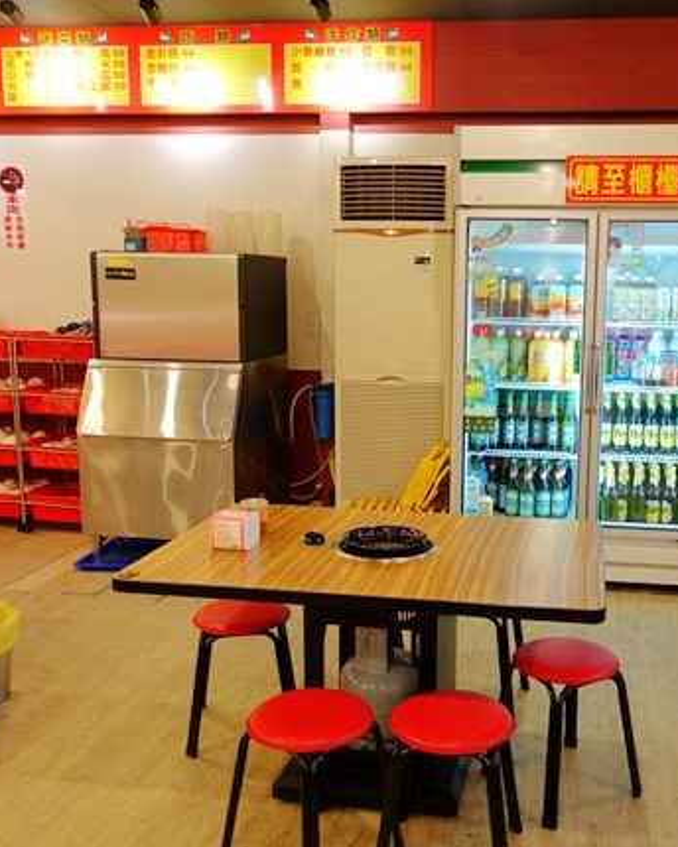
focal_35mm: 34
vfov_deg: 52.8
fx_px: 853
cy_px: 423
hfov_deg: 42.6
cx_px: 465
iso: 125
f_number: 1.8
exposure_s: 1/30
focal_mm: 8.8
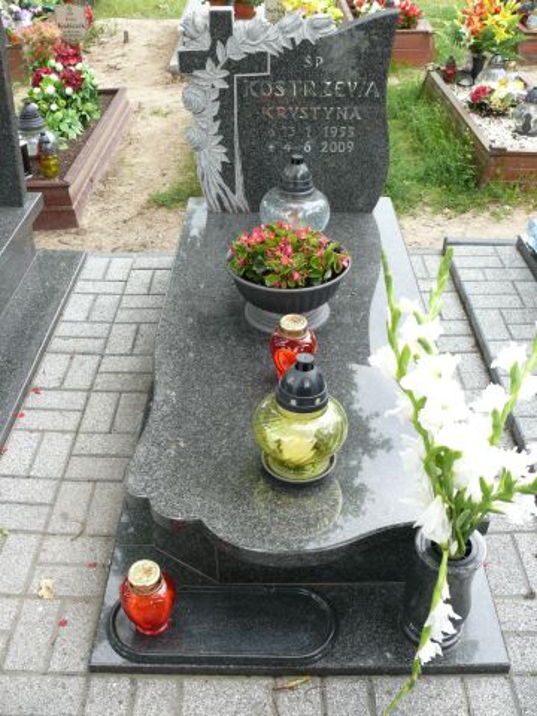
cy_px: 358
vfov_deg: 52.6
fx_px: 724
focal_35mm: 35
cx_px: 268
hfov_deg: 40.7
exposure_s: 1/100
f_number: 3.2
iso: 100
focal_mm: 7.4
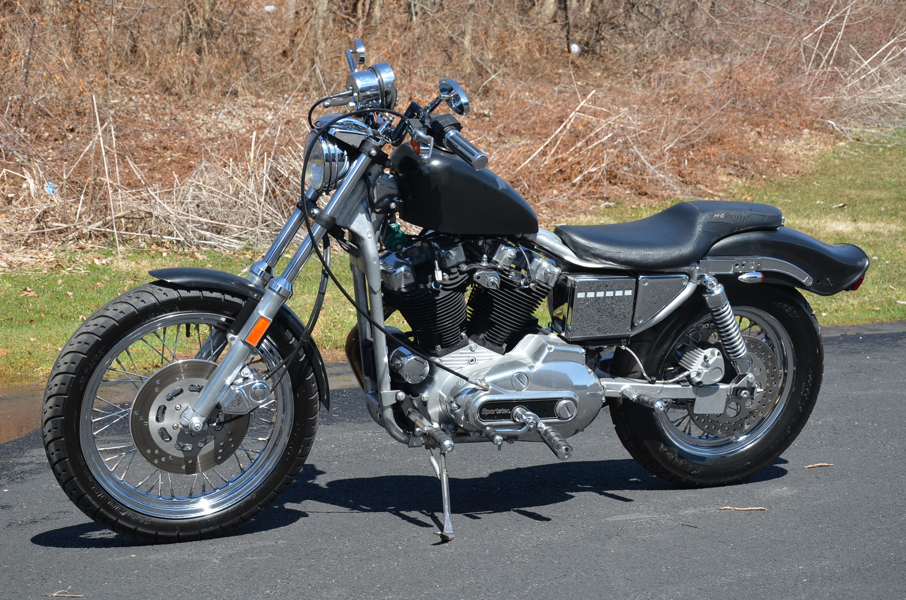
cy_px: 300
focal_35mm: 78
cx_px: 453
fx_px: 1959
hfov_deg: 26.0
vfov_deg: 17.4
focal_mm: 52
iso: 180
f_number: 8
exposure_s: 1/250
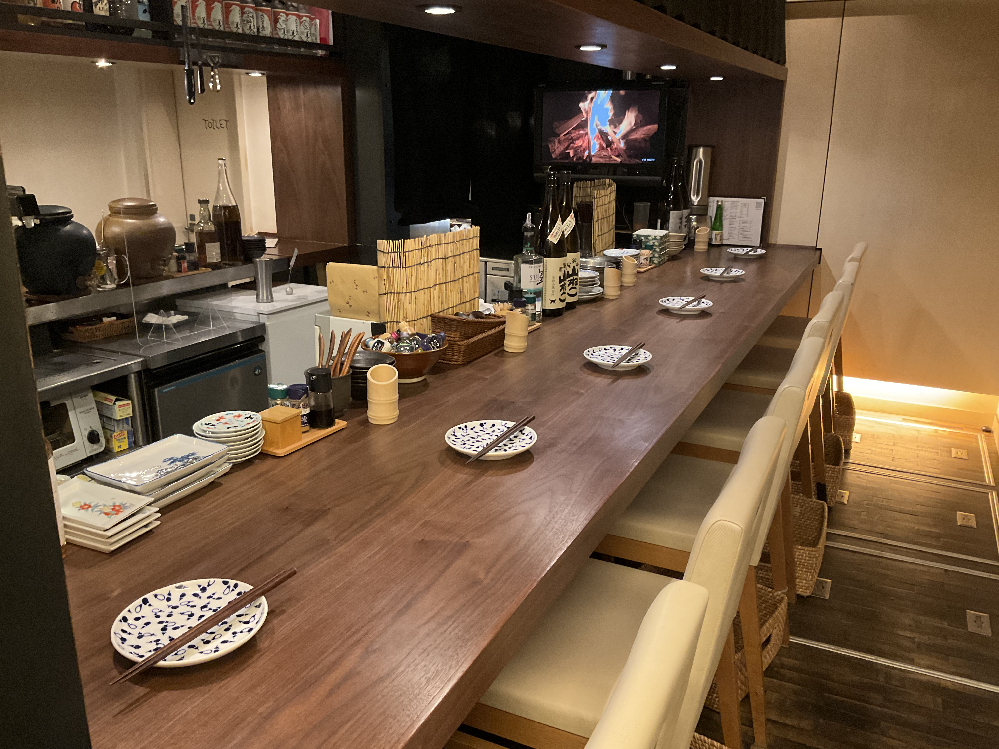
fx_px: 837
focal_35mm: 29
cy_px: 374
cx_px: 500
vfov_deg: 48.2
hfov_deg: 61.7
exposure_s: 1/25
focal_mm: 3
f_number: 1.8
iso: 320
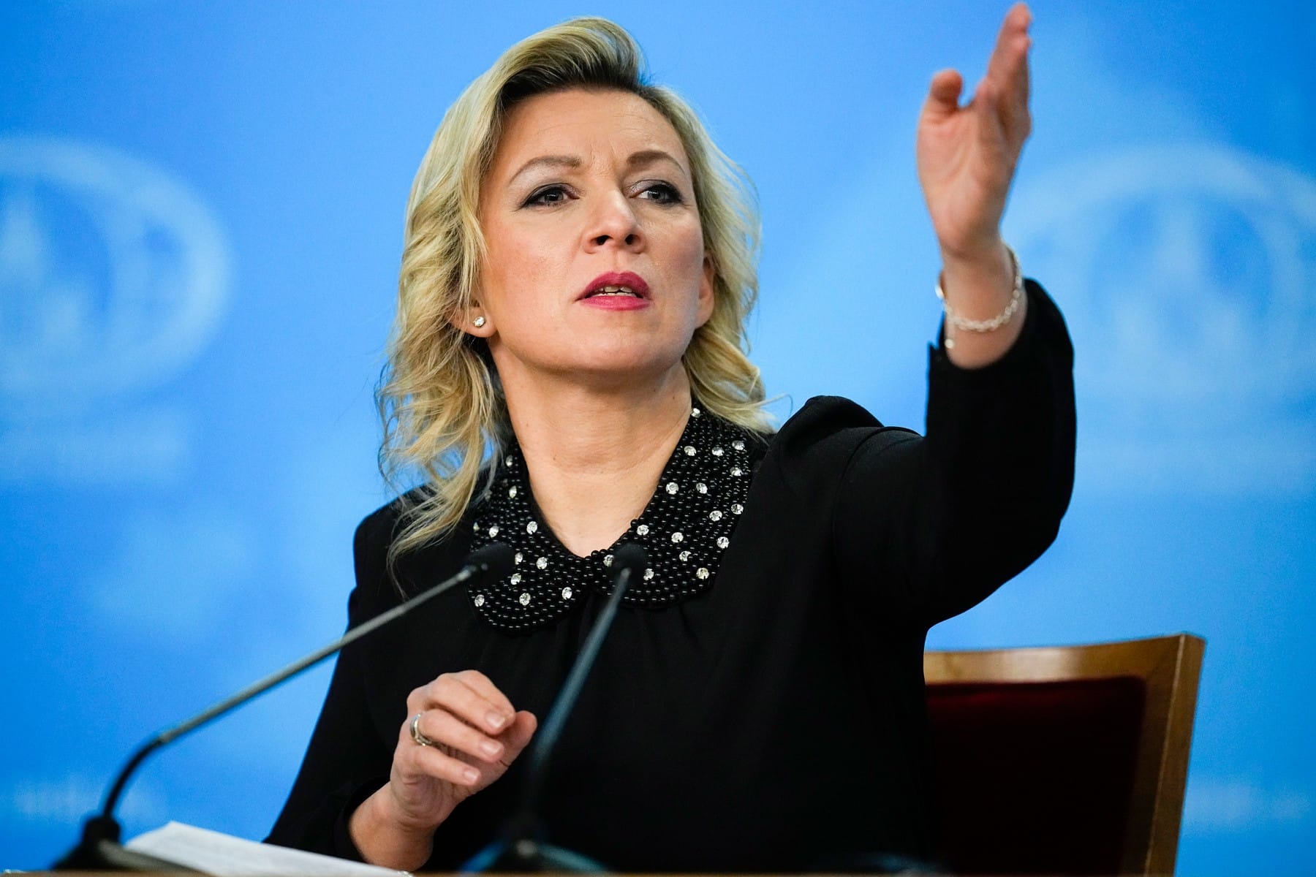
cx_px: 658
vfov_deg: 3.4
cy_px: 438
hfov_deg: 5.2
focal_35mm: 400
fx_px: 14621
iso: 5000
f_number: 2.8
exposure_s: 1/640
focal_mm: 400
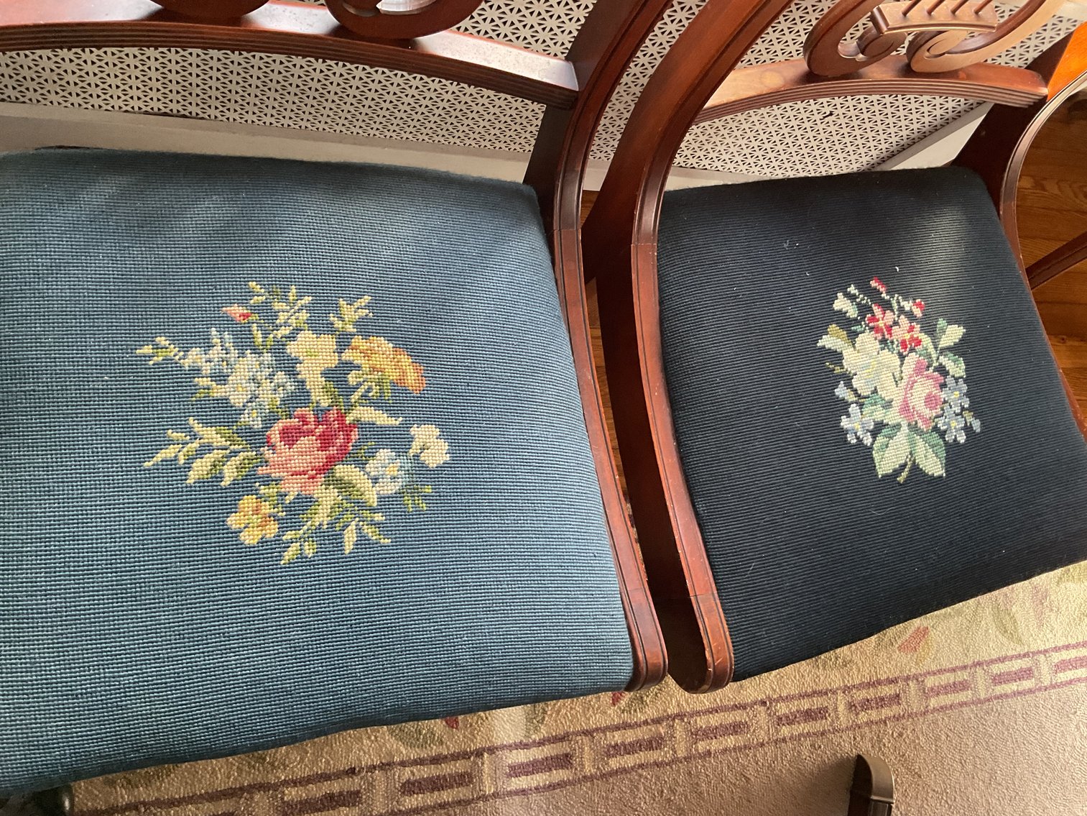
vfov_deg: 48.2
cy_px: 408
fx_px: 911
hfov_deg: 61.7
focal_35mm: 29
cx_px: 544
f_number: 1.8
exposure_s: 1/60
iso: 160
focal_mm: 3
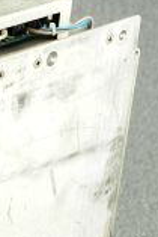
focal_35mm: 172
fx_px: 1130
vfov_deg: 11.9
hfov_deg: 7.7
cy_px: 185
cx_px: -152
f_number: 5.6
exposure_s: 1/100
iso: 800
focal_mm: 45
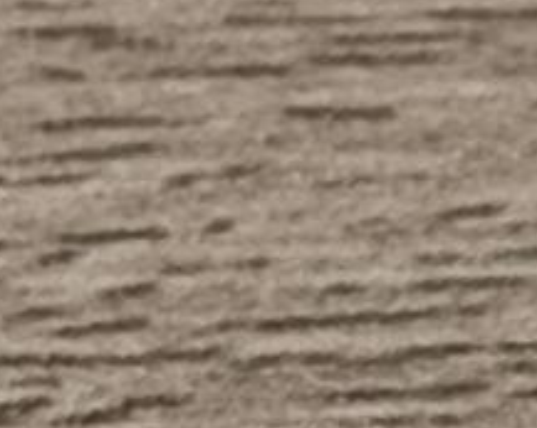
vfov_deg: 3.2
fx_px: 7507
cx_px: 765
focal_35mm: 473
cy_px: 846
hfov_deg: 4.1
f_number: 1.9
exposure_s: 1/50
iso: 500
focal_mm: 8.7
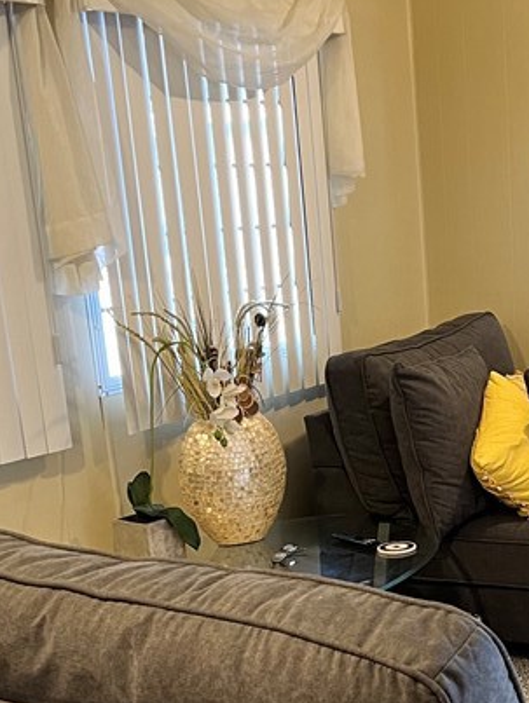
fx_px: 1343
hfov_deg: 22.1
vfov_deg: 28.5
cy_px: 598
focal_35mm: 66
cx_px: 402
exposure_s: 1/60
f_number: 1.5
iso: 160
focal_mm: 5.7
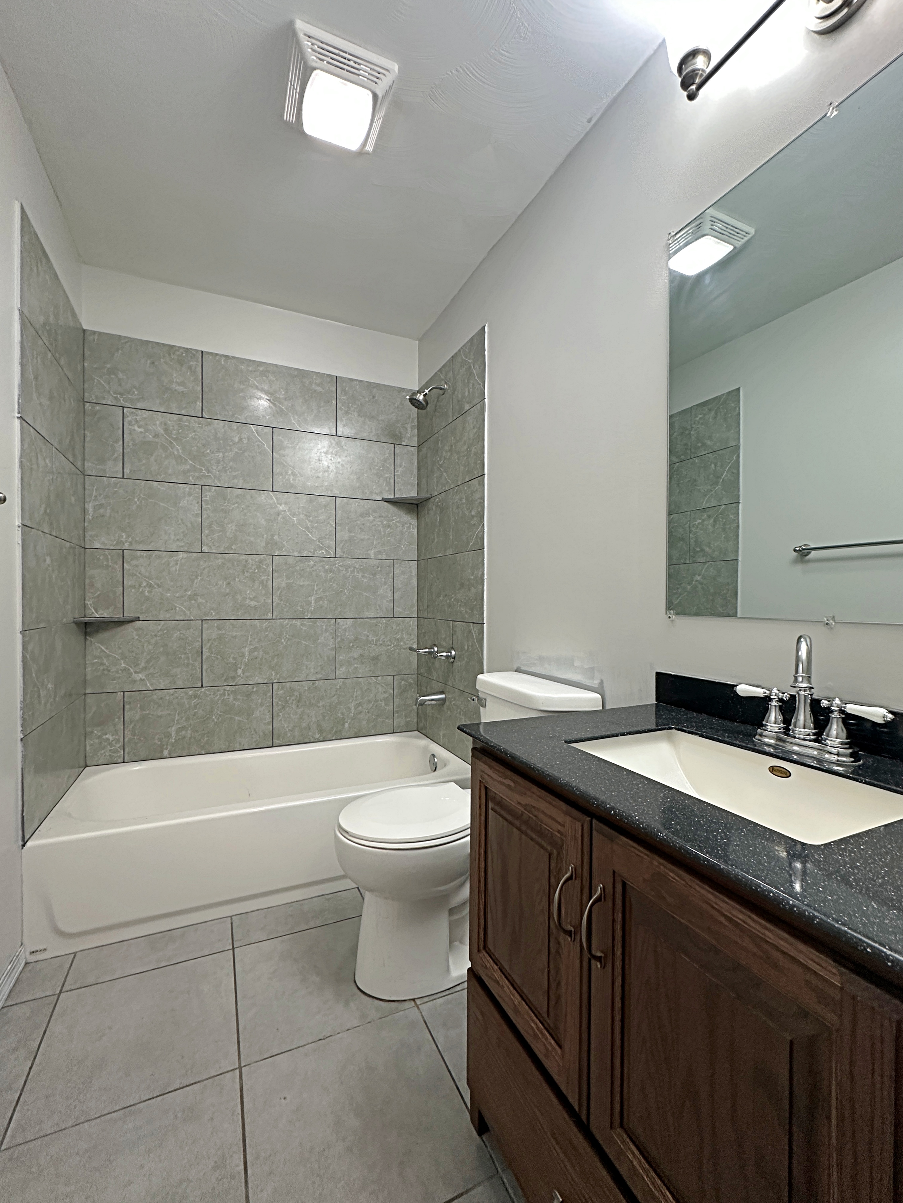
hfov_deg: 85.7
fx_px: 487
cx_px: 452
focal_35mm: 14
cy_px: 602
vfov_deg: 102.1
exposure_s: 1/60
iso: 160
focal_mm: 2.22
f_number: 2.2
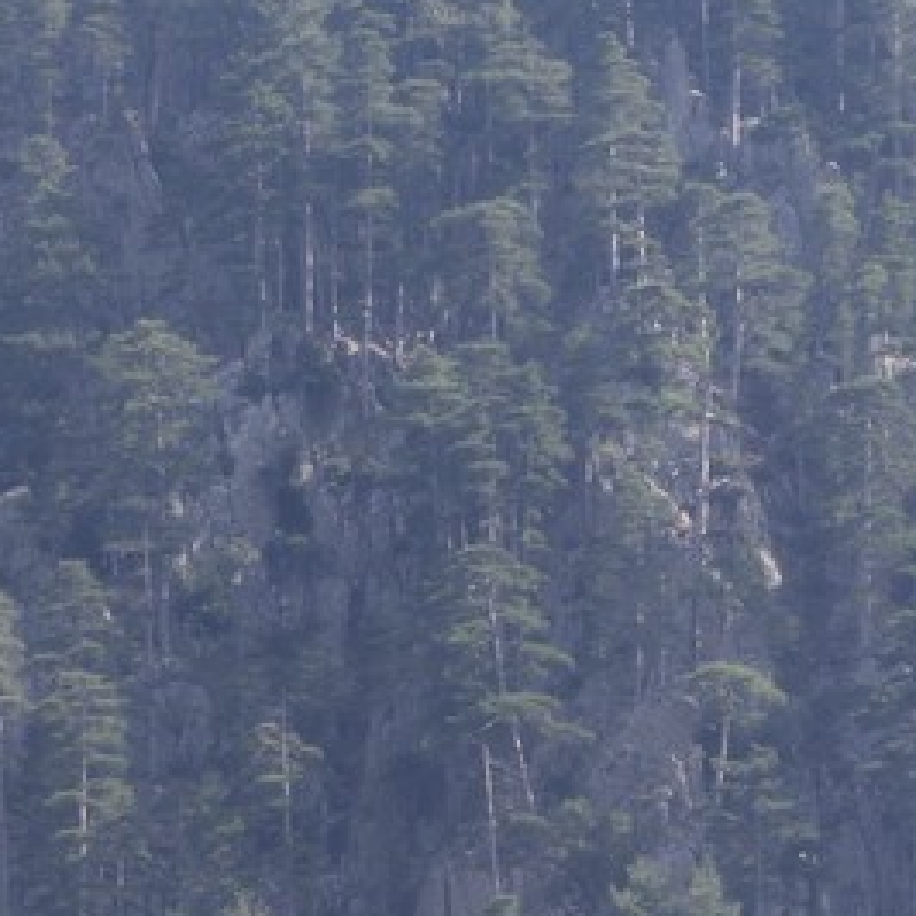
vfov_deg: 2.8
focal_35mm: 612
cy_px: 2393
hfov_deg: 2.9
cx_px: -398
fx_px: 18322
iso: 200
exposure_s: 1/200
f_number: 10
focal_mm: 120
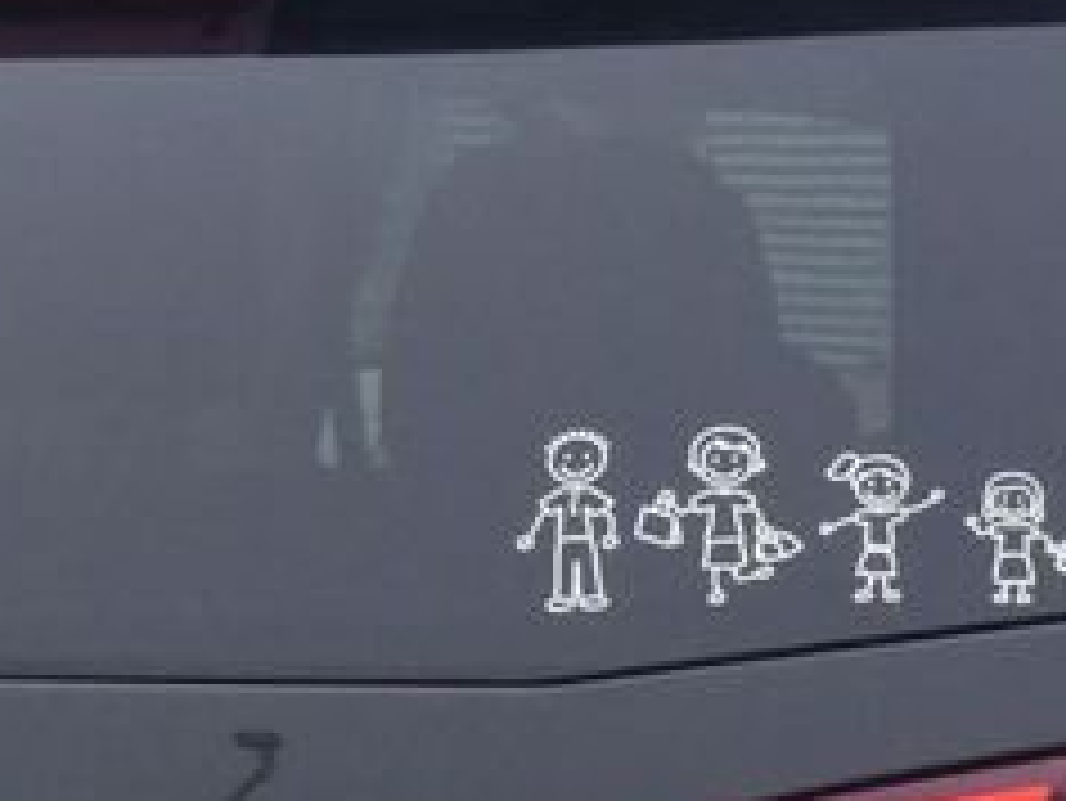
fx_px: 8380
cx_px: 670
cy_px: 1130
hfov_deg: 7.3
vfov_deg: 5.4
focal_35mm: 272
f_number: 5.6
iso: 200
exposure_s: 1/80
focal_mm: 11.3
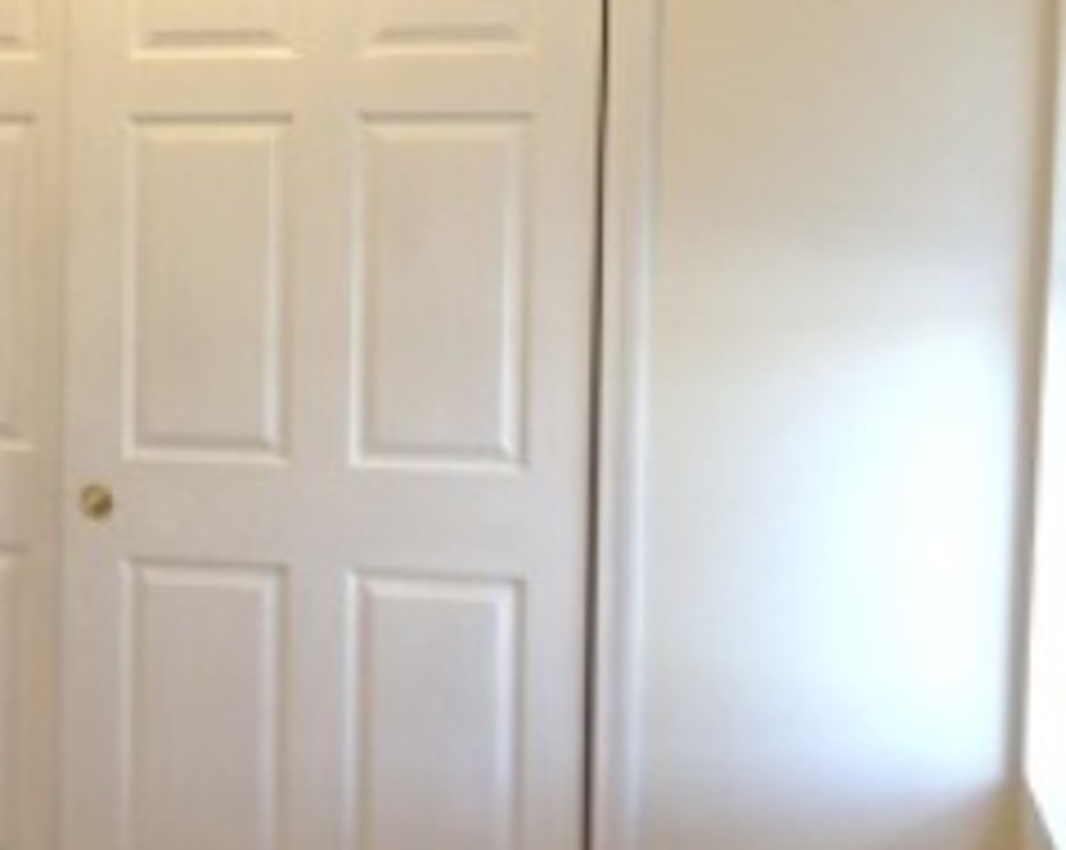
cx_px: -110
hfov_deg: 19.9
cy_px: 346
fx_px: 2899
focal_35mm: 92
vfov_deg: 16.7
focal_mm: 4.28
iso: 64
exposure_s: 1/24
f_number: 2.4
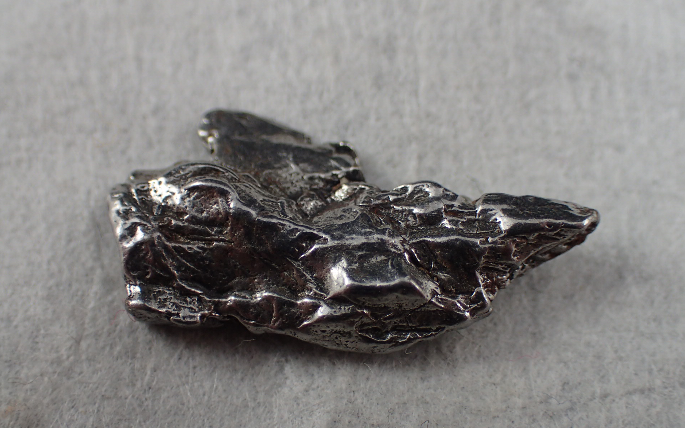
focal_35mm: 65
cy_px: 223
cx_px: 342
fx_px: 1214
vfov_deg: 20.0
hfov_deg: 31.5
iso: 200
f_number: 3.6
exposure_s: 1/250
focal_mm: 11.01
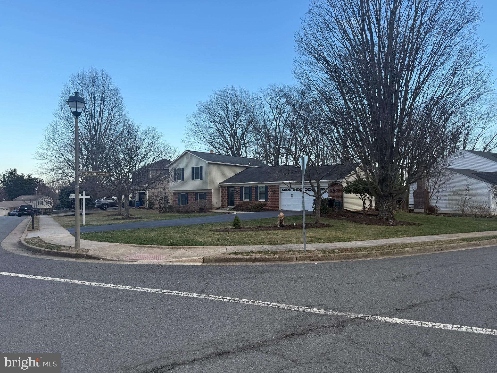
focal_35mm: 24
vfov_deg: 56.8
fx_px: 345
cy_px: 186
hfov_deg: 71.6
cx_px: 248
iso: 80
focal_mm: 6.76
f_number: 1.78
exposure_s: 1/943
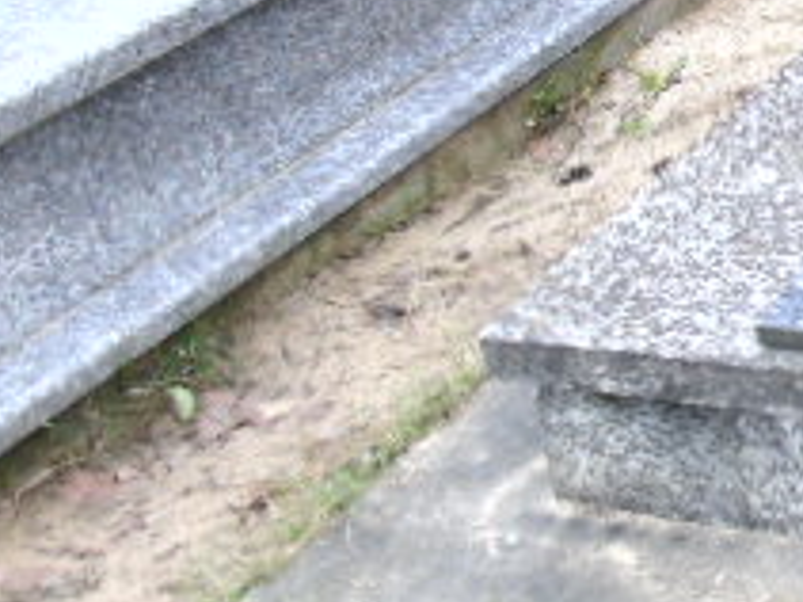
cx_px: 1203
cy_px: 30
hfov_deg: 19.4
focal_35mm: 88
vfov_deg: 16.5
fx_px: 2040
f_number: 3.6
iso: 100
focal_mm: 5.2
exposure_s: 1/30
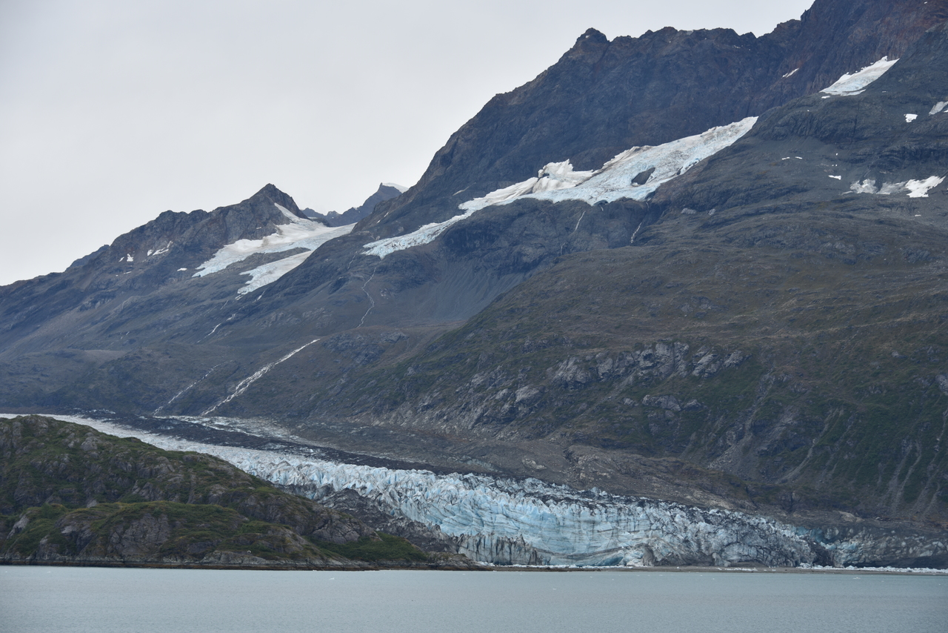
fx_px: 2423
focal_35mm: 92
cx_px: 474
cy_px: 316
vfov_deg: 14.9
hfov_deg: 22.1
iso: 100
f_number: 7.1
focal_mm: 92
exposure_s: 1/200
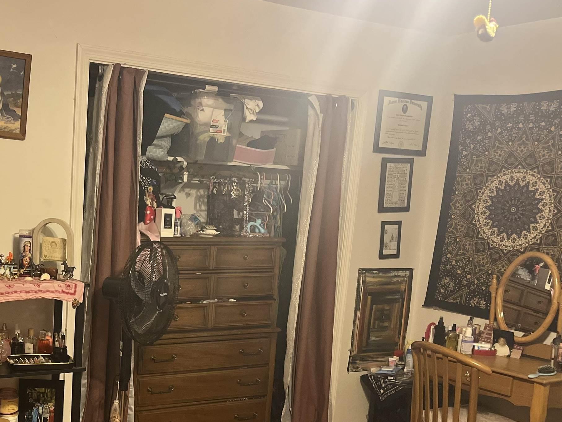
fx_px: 714
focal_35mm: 44
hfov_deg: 41.4
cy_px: 309
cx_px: 124
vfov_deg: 32.3
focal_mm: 5.1
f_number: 1.6
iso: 400
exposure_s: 1/60
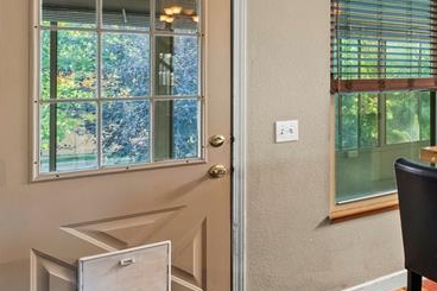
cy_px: 83
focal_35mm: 39
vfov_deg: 33.7
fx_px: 473
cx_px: 553
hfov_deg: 35.6
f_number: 8
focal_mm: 14
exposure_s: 1.3
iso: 400
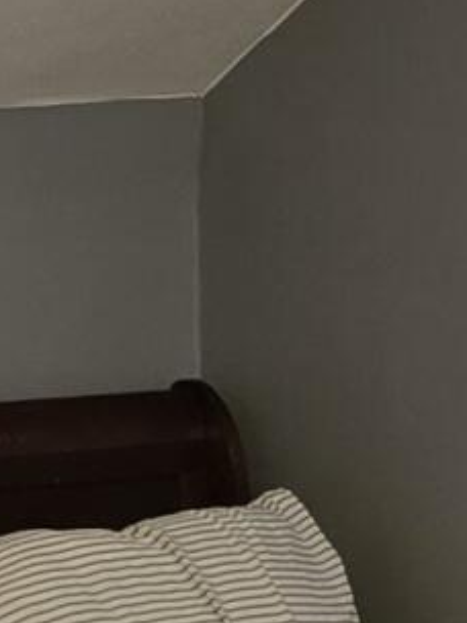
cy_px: 590
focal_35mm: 227
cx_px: -326
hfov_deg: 6.4
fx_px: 4083
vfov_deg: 8.7
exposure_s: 1/60
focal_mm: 6.3
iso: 640
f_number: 1.7
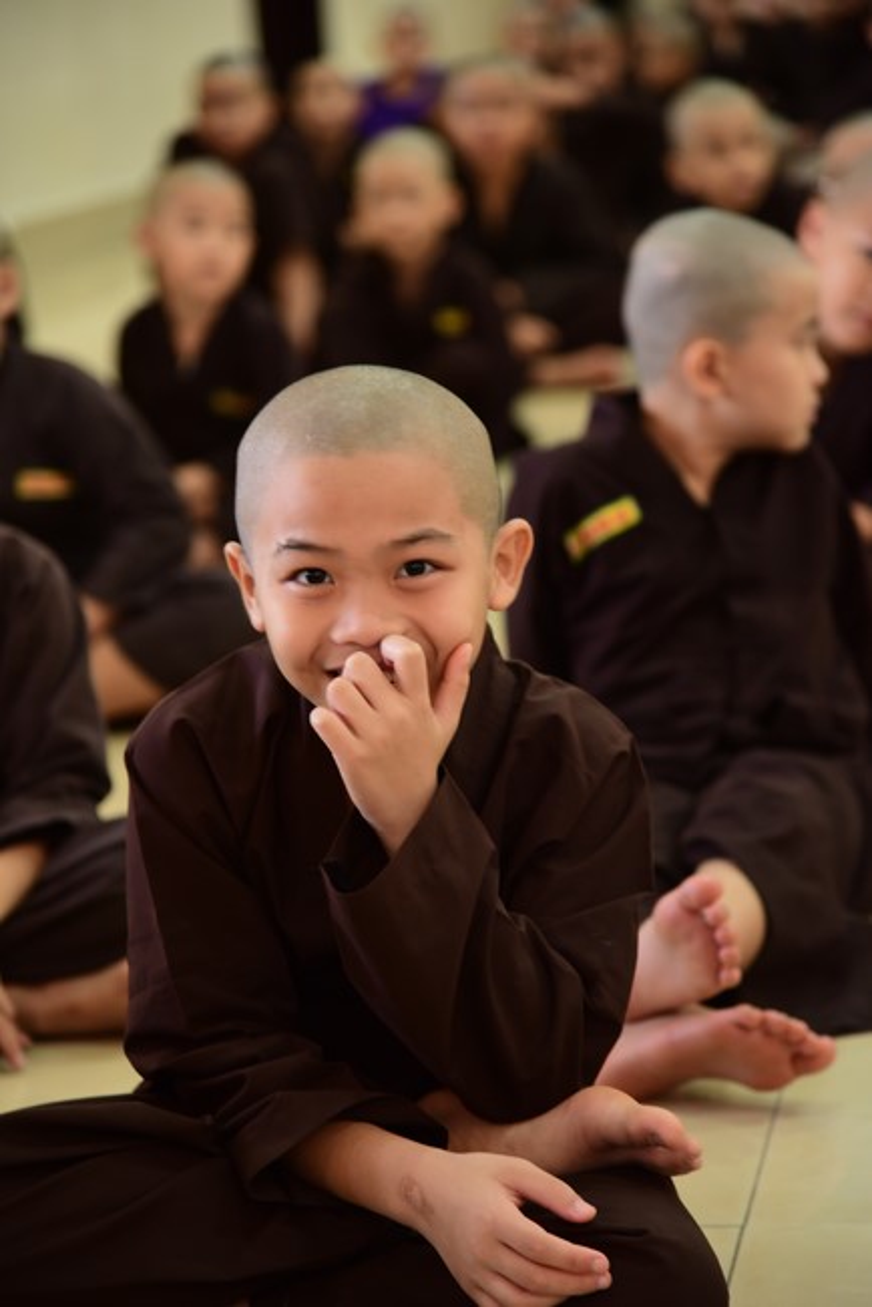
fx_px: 4355
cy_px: 654
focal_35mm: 120
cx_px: 436
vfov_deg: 17.1
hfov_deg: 11.4
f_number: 4
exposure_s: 1/30
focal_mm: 120
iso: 1000
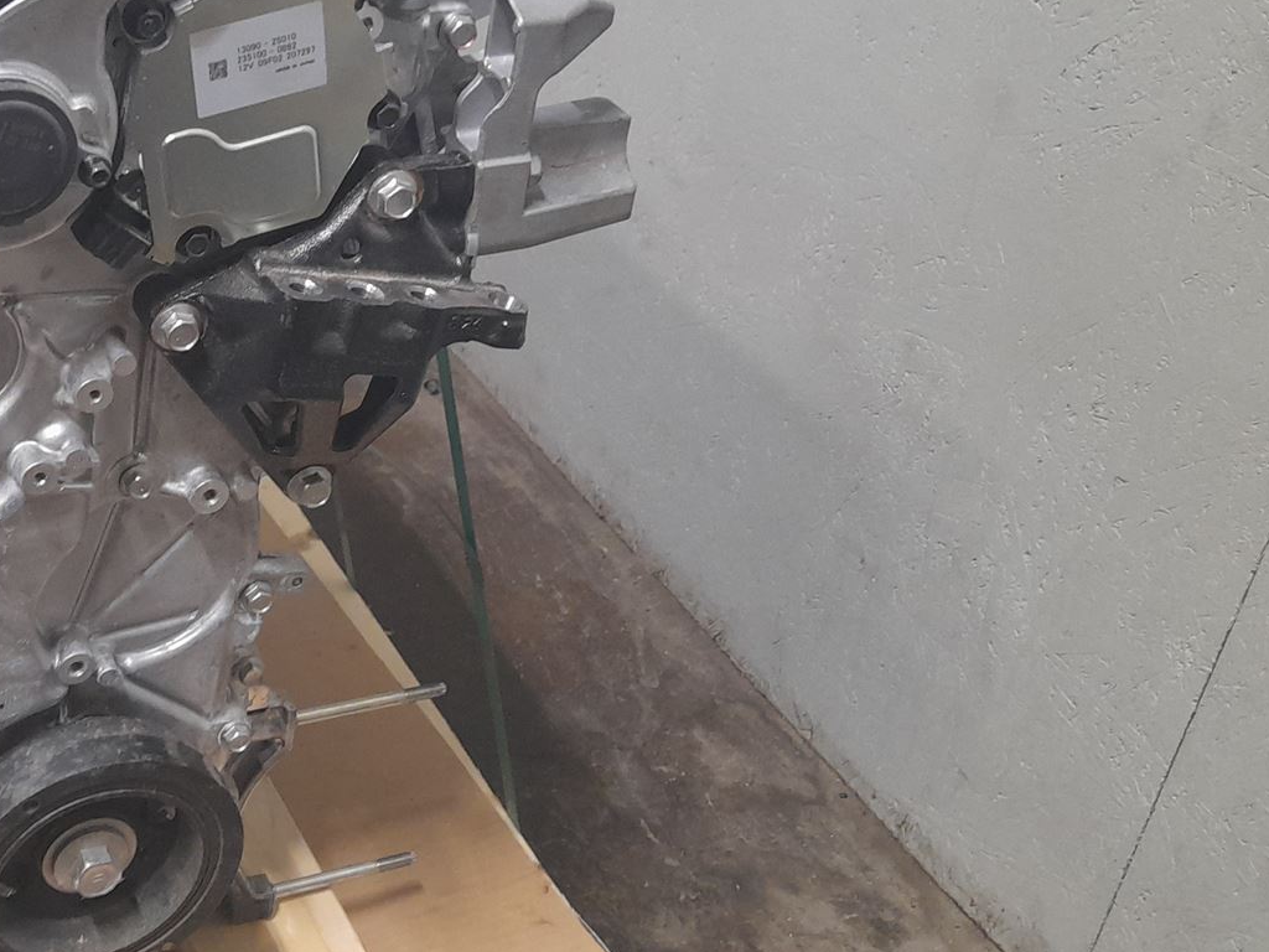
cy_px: 342
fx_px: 1833
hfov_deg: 36.2
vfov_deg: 29.0
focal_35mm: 50
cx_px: 165
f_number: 2
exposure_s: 1/50
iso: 320
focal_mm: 4.6
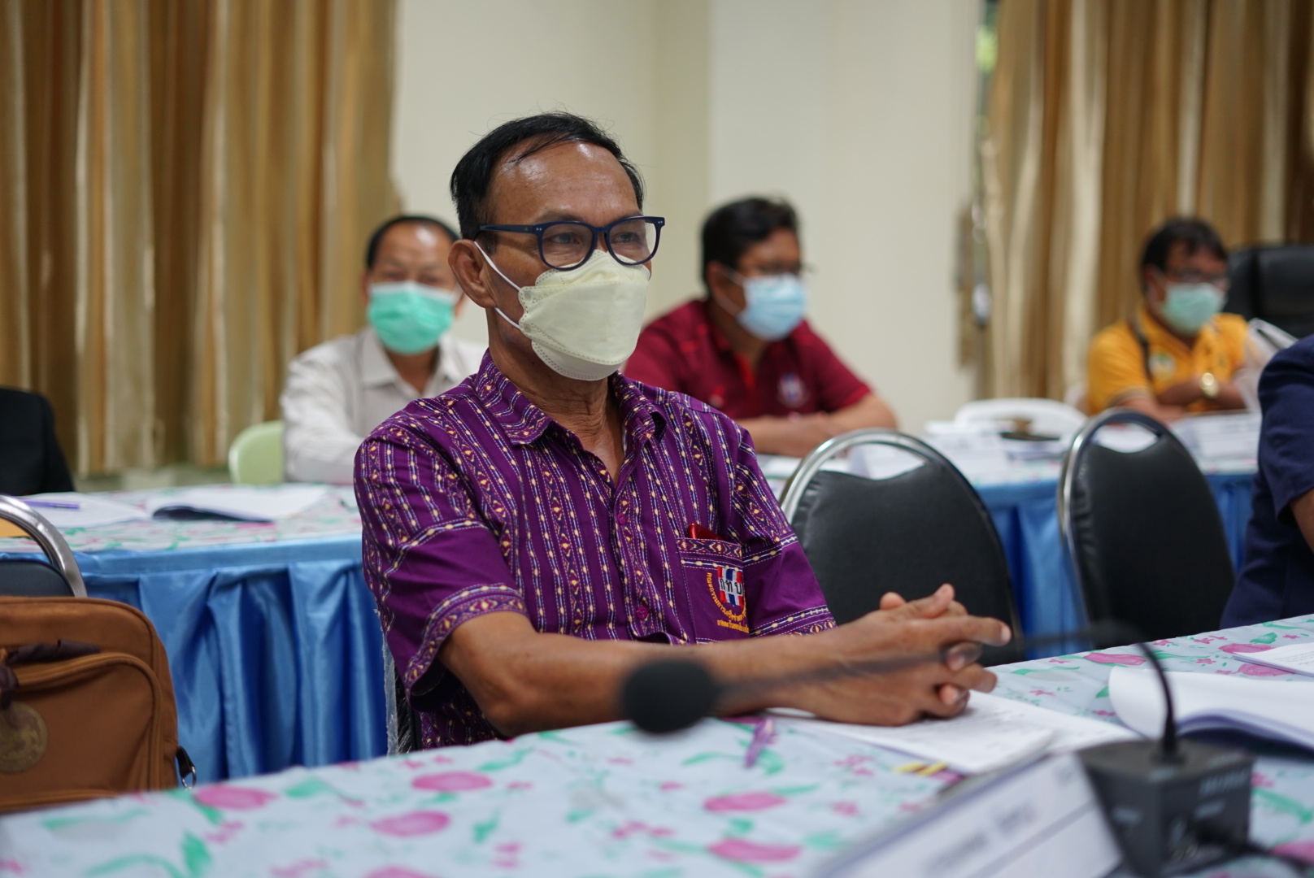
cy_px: 439
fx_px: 1826
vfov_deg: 27.0
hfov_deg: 39.6
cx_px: 657
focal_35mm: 50
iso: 400
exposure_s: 1/160
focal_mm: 50
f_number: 2
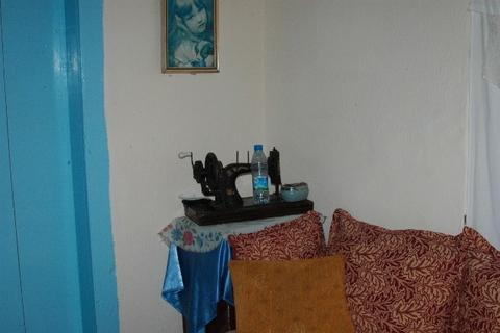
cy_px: 166
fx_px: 583
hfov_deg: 46.4
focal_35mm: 42
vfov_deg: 31.9
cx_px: 250
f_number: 18
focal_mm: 28
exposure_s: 1/320
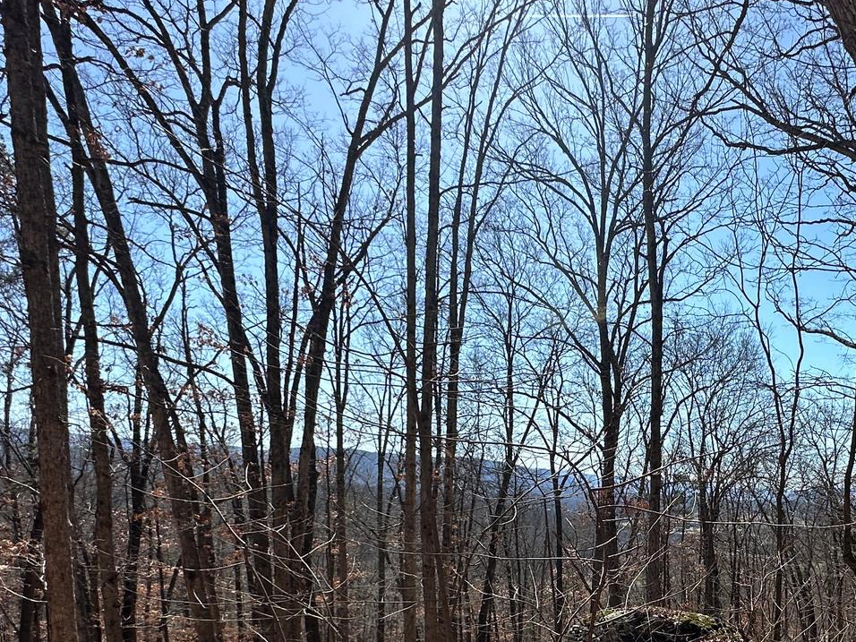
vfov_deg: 42.1
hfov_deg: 57.1
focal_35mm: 30
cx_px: 638
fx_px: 742
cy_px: 604
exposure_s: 1/979
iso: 40
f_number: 2.2
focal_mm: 2.22
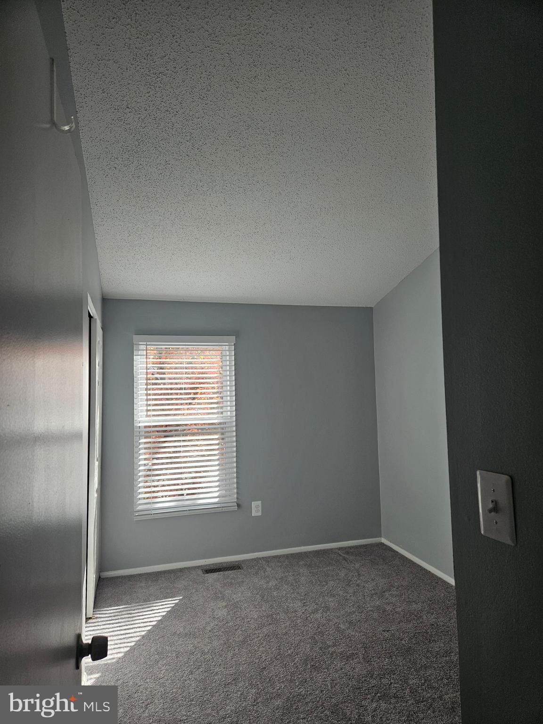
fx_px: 481
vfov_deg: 73.9
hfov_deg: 58.9
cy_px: 362
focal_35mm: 23
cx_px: 272
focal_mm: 5.4
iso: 40
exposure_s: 1/180
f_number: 1.8
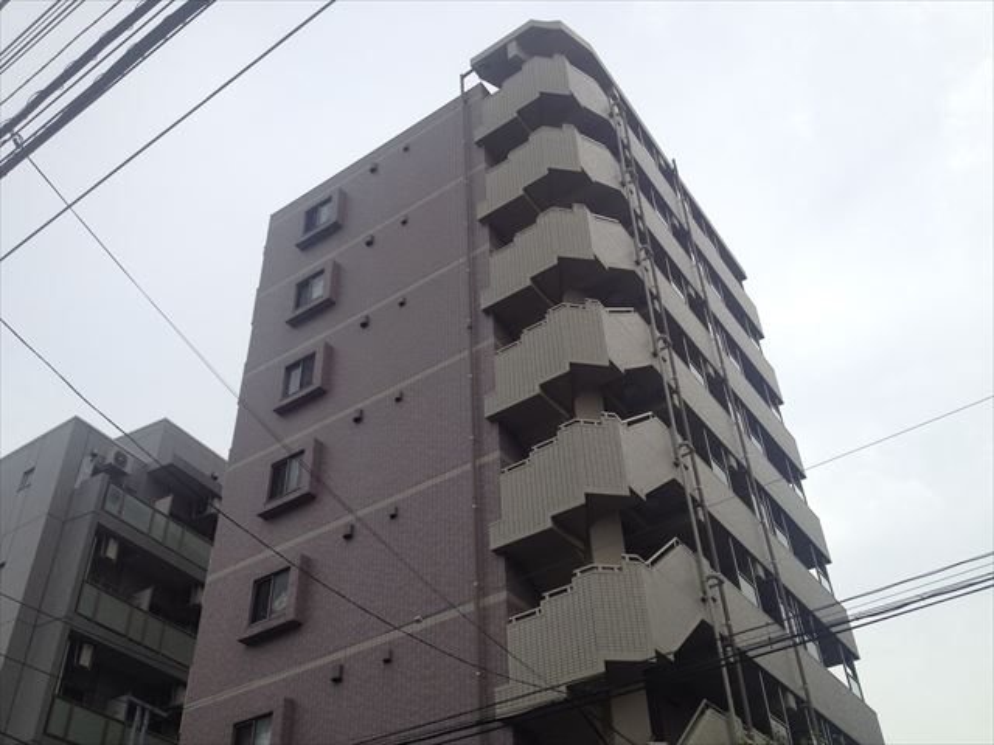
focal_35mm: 35
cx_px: 497
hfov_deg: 52.6
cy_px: 372
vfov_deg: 40.7
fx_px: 1005
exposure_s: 1/1783
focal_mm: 4.28
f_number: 2.4
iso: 50
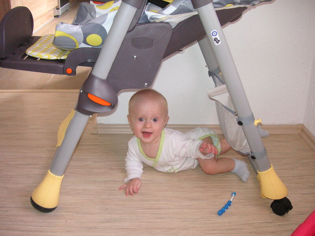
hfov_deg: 50.1
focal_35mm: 37
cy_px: 118
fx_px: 337
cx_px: 158
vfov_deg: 38.7
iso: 160
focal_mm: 6.1
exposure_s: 1/45
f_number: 2.8
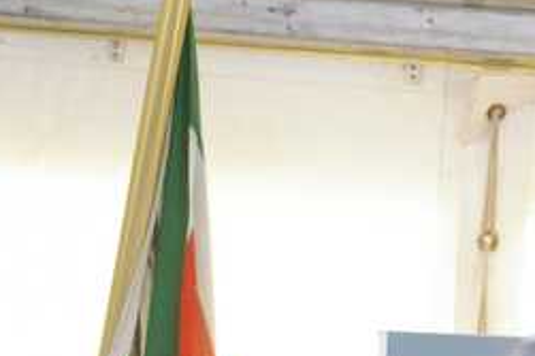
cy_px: 466
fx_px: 5469
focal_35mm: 368
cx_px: 1034
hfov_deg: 5.5
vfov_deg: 3.7
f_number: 5.6
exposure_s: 1/45
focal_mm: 55
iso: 800
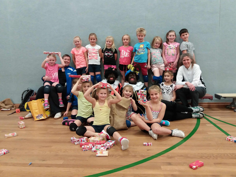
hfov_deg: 63.4
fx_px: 191
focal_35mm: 28
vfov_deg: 49.7
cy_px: 88
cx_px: 118
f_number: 1.9
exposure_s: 1/17
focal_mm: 3.7
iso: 160
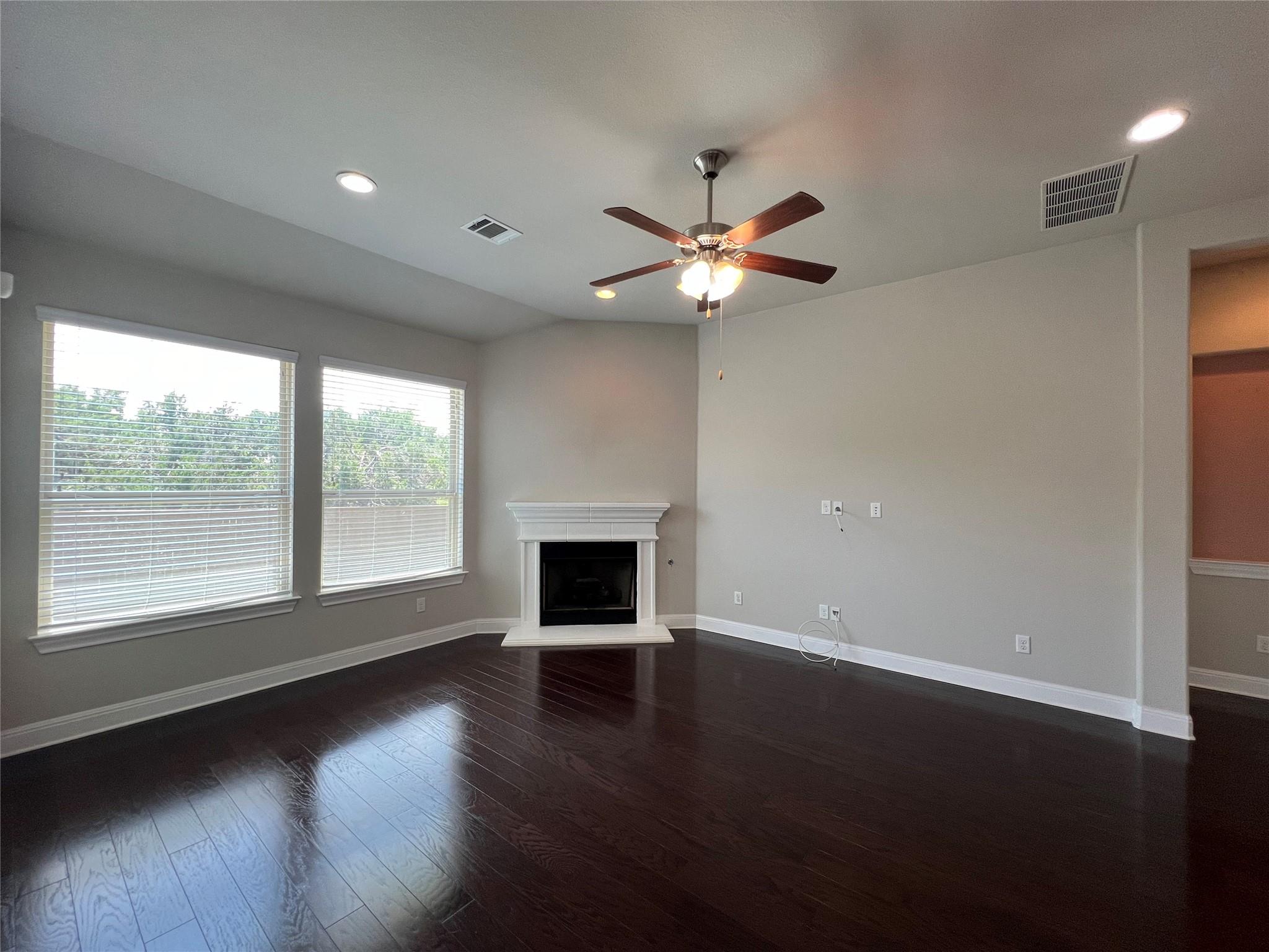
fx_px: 477
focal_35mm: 13
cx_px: 634
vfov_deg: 89.9
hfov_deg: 106.2
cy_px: 476
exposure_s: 1/120
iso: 100
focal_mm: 1.57
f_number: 1.8
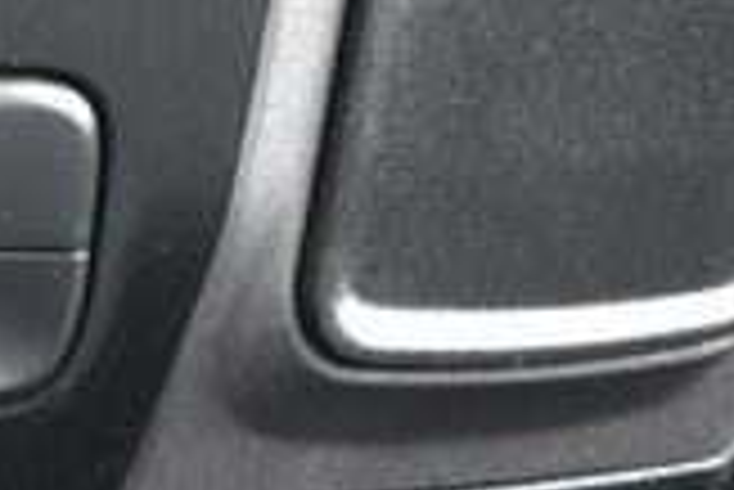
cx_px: -739
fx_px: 3836
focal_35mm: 188
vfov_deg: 7.2
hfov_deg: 10.1
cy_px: 809
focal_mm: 20
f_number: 3.8
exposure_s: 1/15
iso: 1600
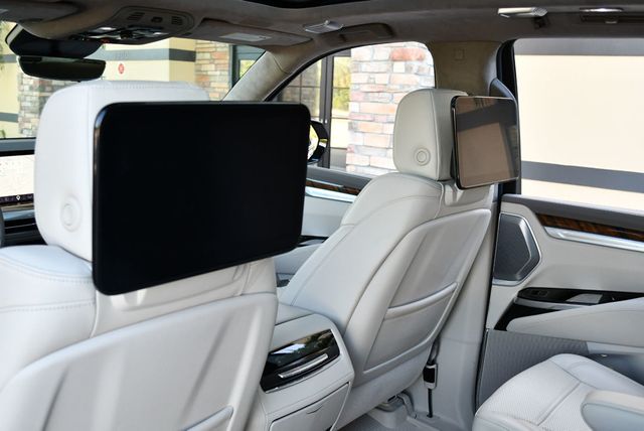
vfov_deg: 36.9
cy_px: 216
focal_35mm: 36
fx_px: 645
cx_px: 322
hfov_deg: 53.1
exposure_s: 1/250
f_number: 3.5
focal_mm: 18
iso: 560
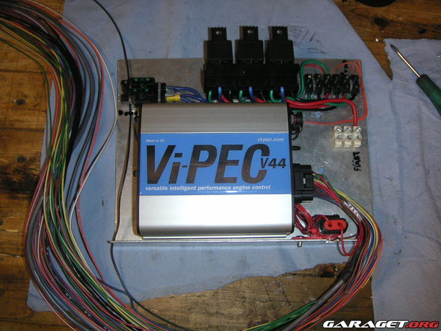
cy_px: 166
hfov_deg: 49.0
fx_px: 484
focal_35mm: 38
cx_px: 220
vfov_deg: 37.7
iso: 160
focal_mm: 6
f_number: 2.8
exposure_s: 1/45
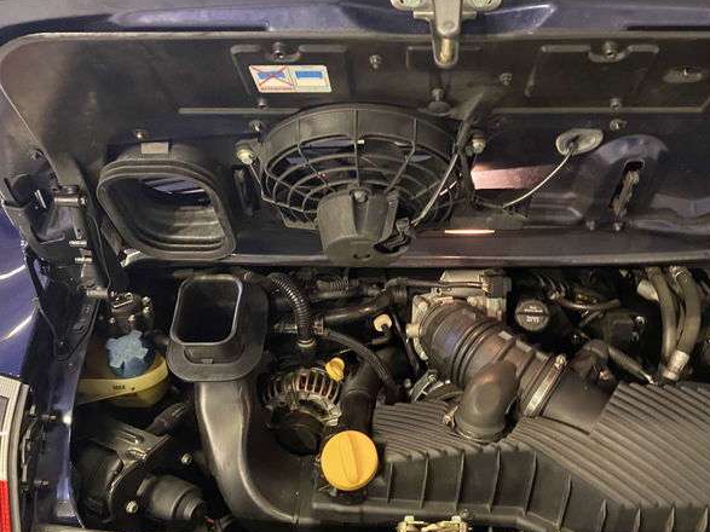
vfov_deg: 41.7
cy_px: 306
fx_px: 697
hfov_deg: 53.8
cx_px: 406
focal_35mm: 34
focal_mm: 4.25
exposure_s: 1/25
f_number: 1.8
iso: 640
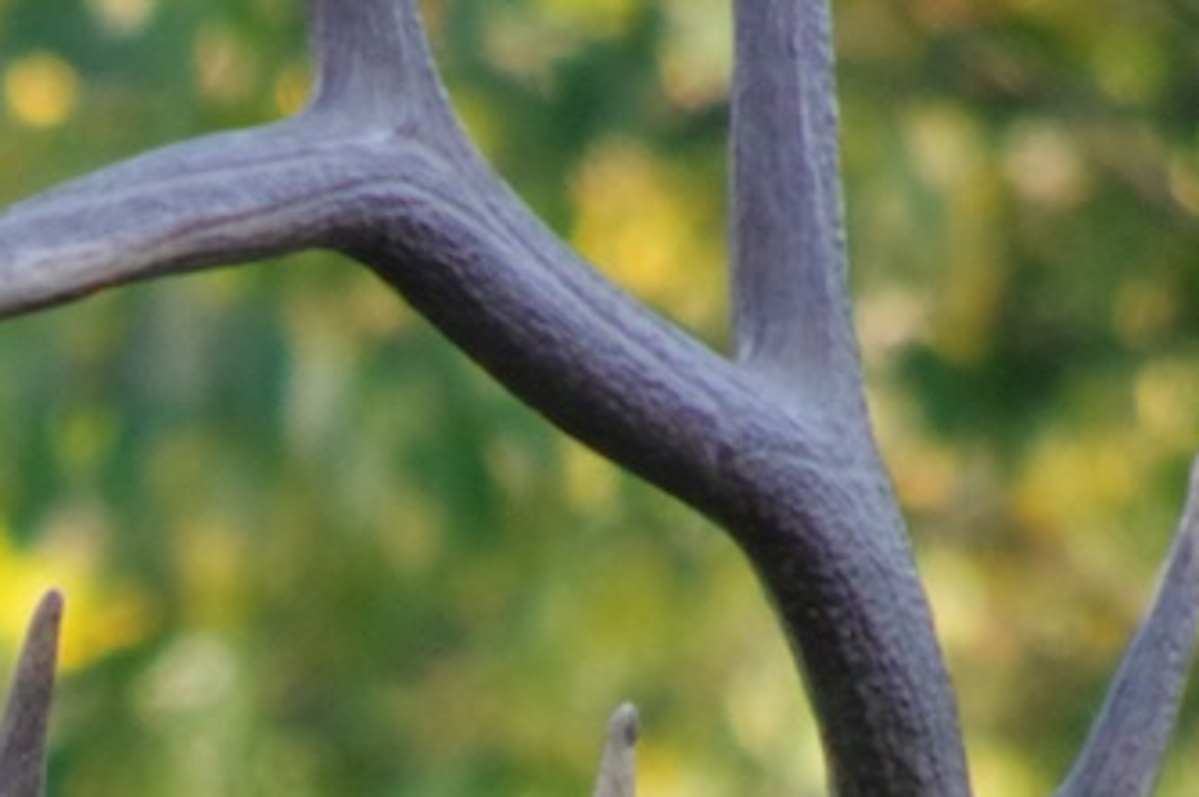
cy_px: 1264
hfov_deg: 0.8
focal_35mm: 2720
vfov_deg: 0.5
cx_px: -470
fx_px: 90501
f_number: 8
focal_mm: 420
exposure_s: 1/400
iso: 2500
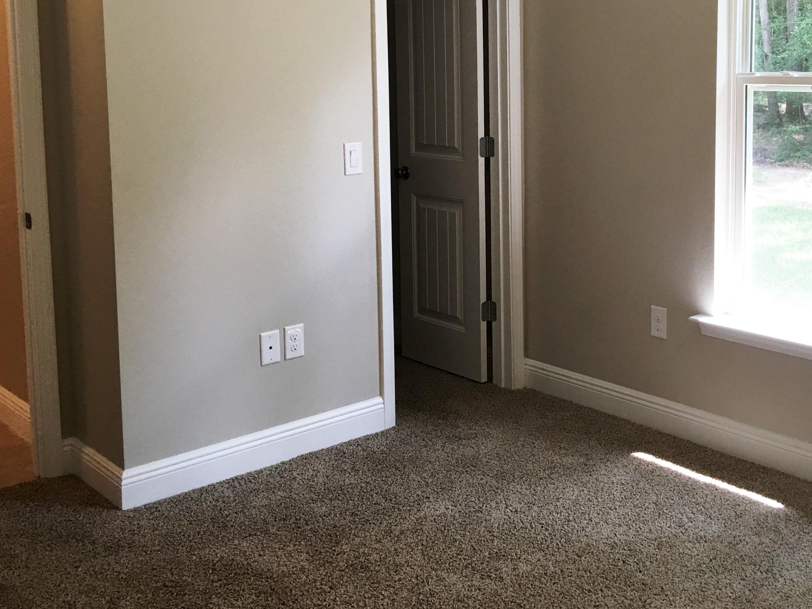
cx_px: 546
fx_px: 1032
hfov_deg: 42.3
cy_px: 177
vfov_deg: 32.4
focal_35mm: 44
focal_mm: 4.15
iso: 25
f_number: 2.2
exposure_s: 1/30
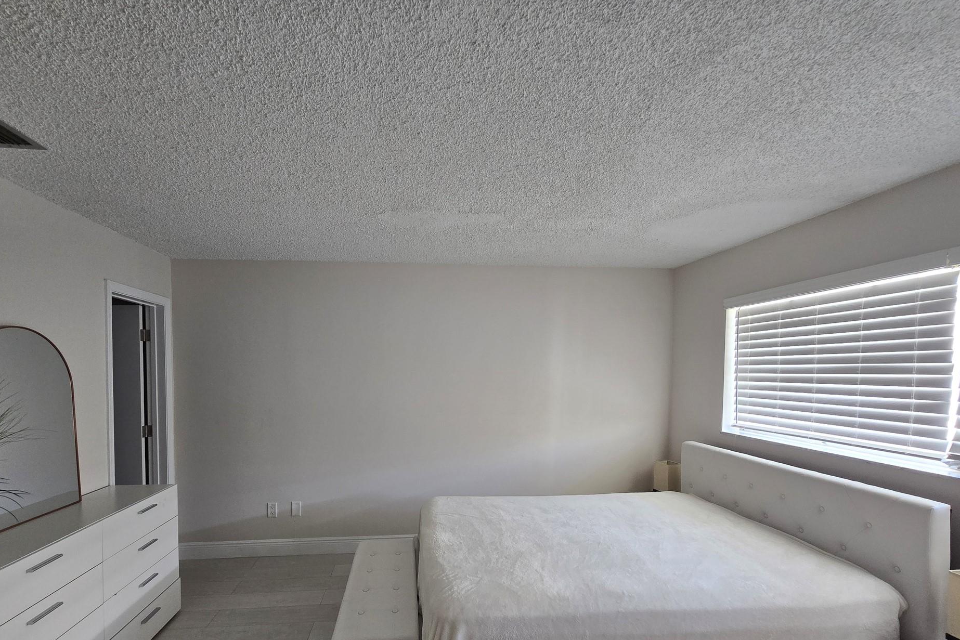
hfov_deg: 100.2
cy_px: 385
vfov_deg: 76.4
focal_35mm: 15
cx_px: 445
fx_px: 400
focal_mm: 2.2
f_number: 2.2
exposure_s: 1/60
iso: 160
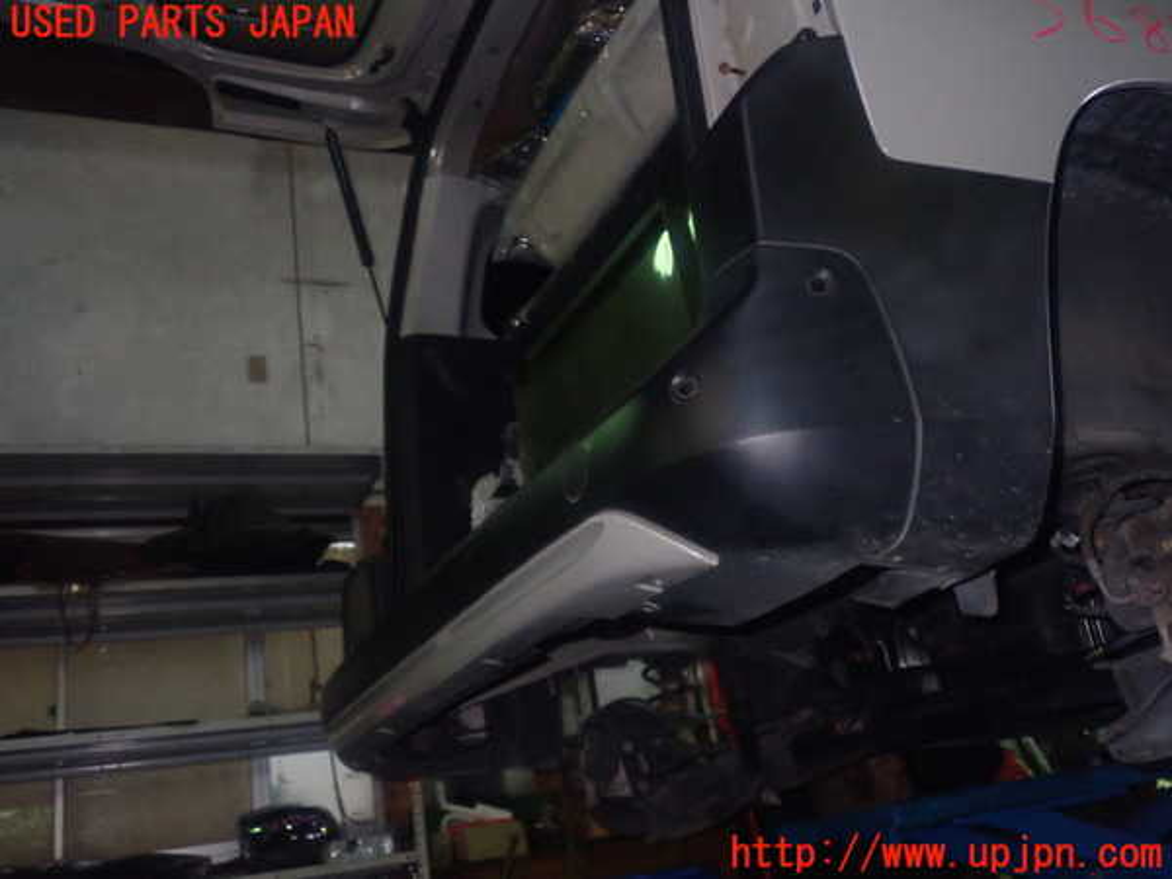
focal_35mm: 32
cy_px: 440
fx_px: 1083
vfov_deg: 44.2
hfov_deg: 56.8
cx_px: 586
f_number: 7.1
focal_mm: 5.79
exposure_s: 1/30
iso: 1000
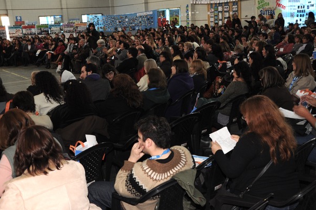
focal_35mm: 45
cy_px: 100
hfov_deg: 43.6
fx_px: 395
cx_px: 159
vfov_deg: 29.8
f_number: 4
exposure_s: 1/30
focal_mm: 28
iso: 500
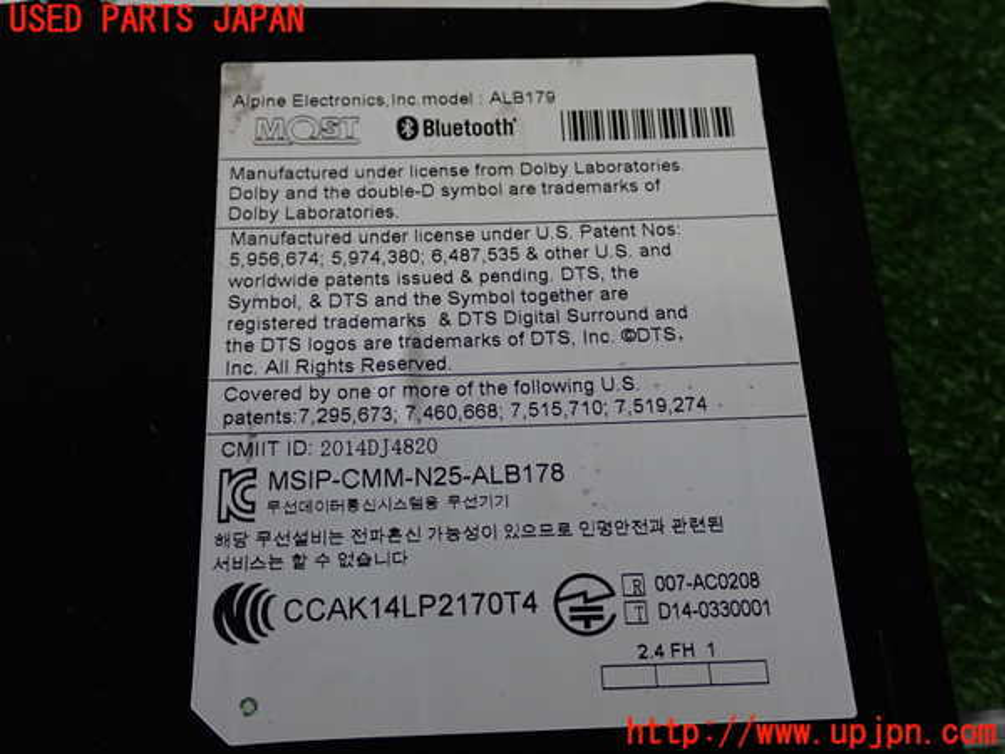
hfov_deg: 45.8
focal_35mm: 41
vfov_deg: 35.1
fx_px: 1190
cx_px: 502
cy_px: 377
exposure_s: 1/80
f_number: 2.8
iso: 200
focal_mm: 7.31
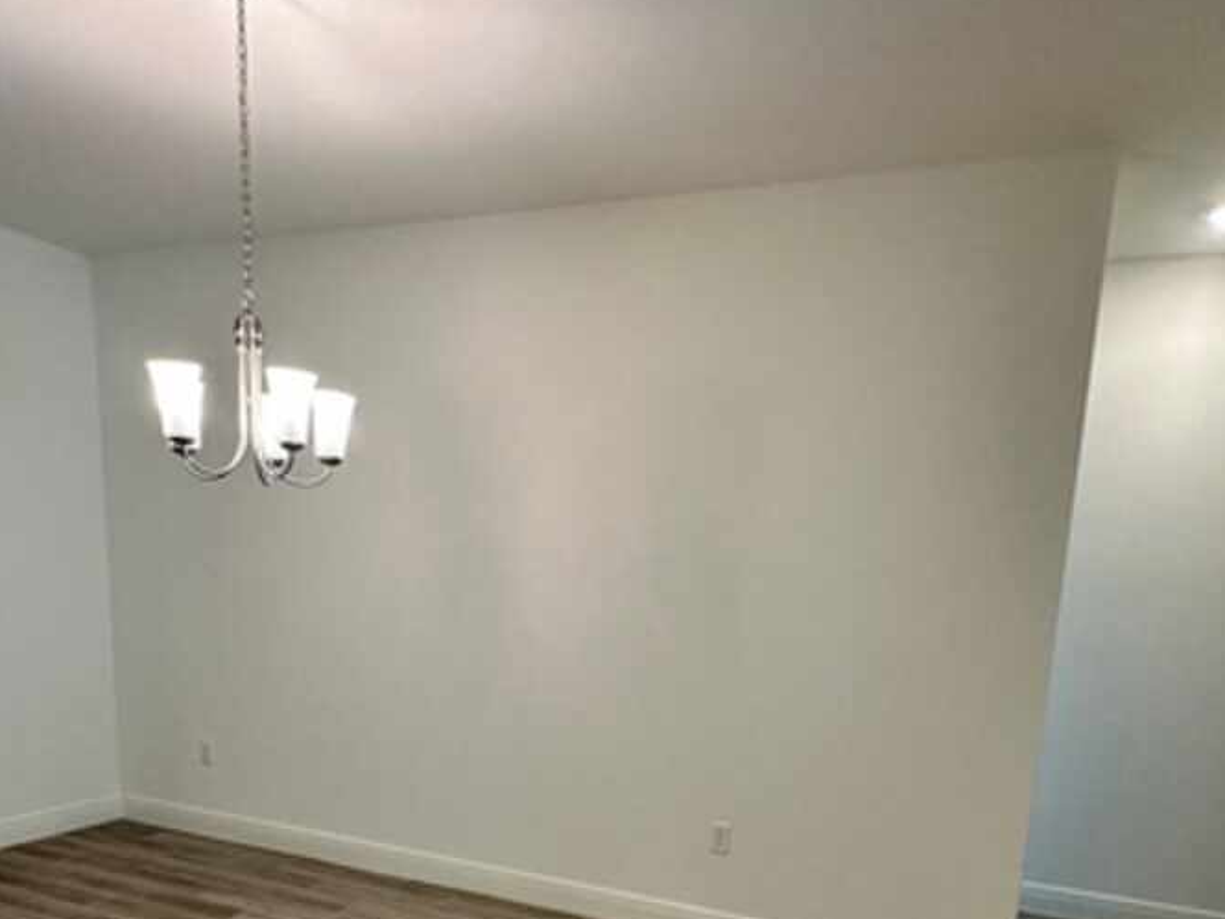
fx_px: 955
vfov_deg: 48.0
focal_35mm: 27
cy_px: 755
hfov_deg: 65.3
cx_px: 646
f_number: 2.2
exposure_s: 1/120
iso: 200
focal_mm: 2.22
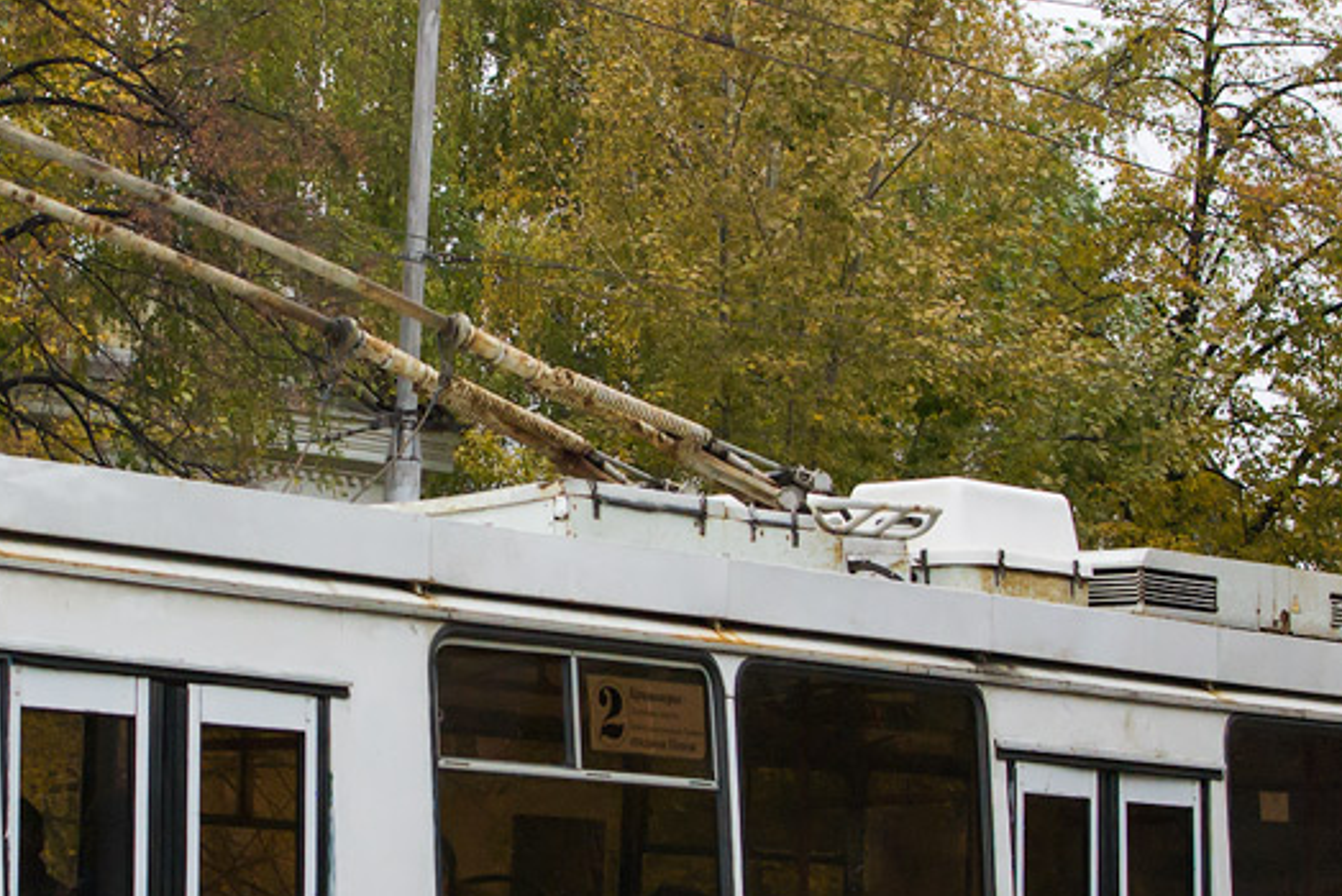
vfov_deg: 11.4
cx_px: 295
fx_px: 4481
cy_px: 645
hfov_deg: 16.9
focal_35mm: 120
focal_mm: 35
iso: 800
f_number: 5.6
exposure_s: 1/500
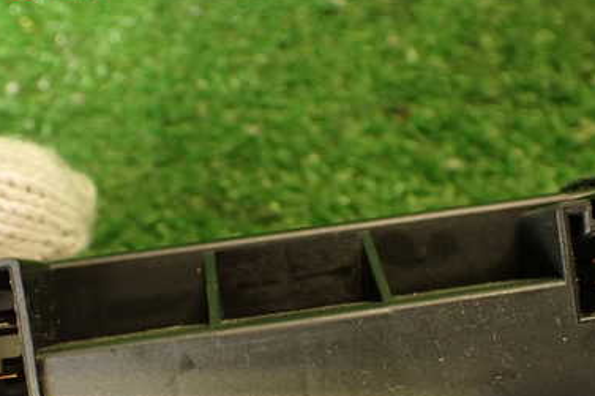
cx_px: 281
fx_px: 876
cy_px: 320
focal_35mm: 53
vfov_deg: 25.0
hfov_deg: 37.5
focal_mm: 5.79
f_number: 2.4
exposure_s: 1/30
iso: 320
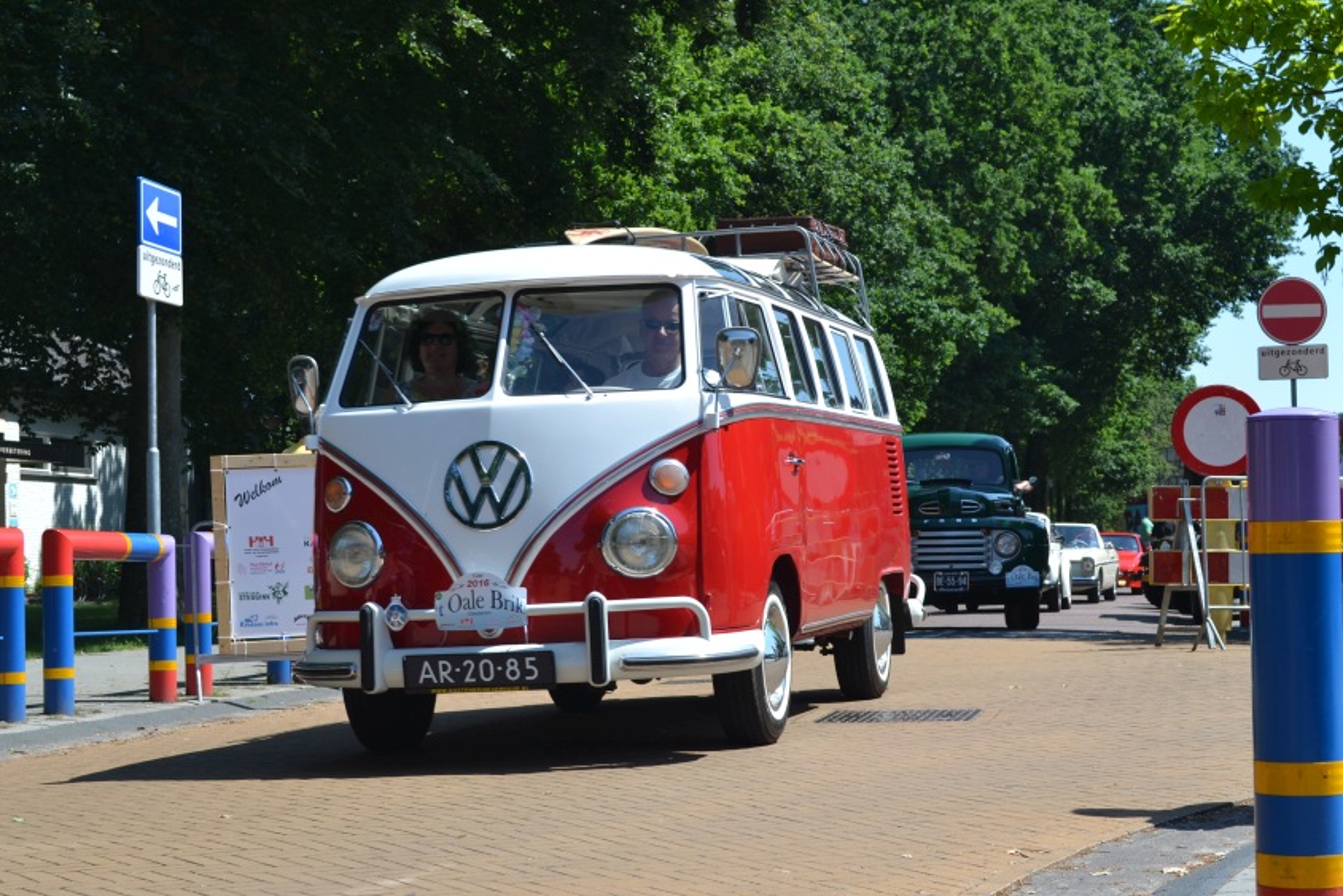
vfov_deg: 21.2
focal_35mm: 64
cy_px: 499
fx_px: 2388
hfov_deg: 31.4
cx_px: 687
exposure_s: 1/200
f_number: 7.1
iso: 100
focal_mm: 36
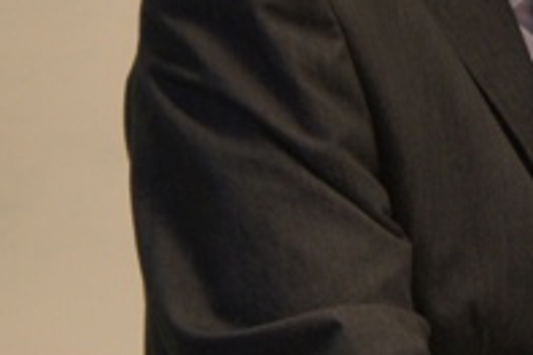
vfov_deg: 6.6
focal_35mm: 209
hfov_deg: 9.8
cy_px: 51
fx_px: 3088
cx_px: 447
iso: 1000
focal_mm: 43
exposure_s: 1/80
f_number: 5
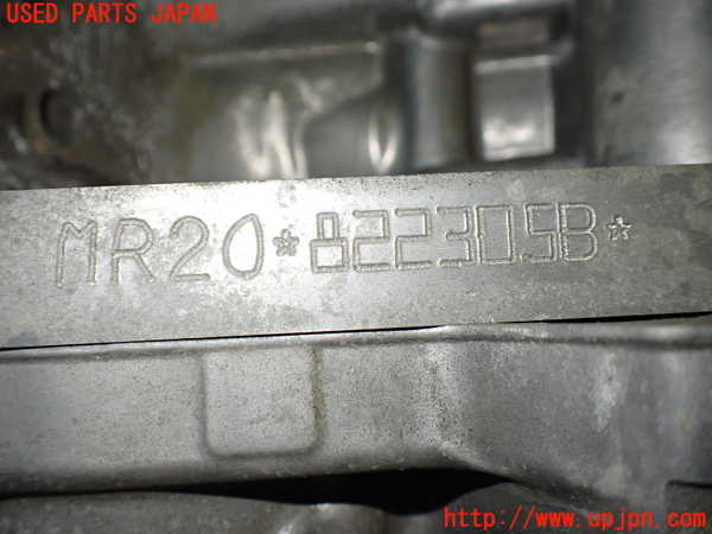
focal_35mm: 30
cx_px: 356
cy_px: 267
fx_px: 617
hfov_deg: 60.0
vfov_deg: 46.8
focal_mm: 5.4
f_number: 2.3
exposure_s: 1/125
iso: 320
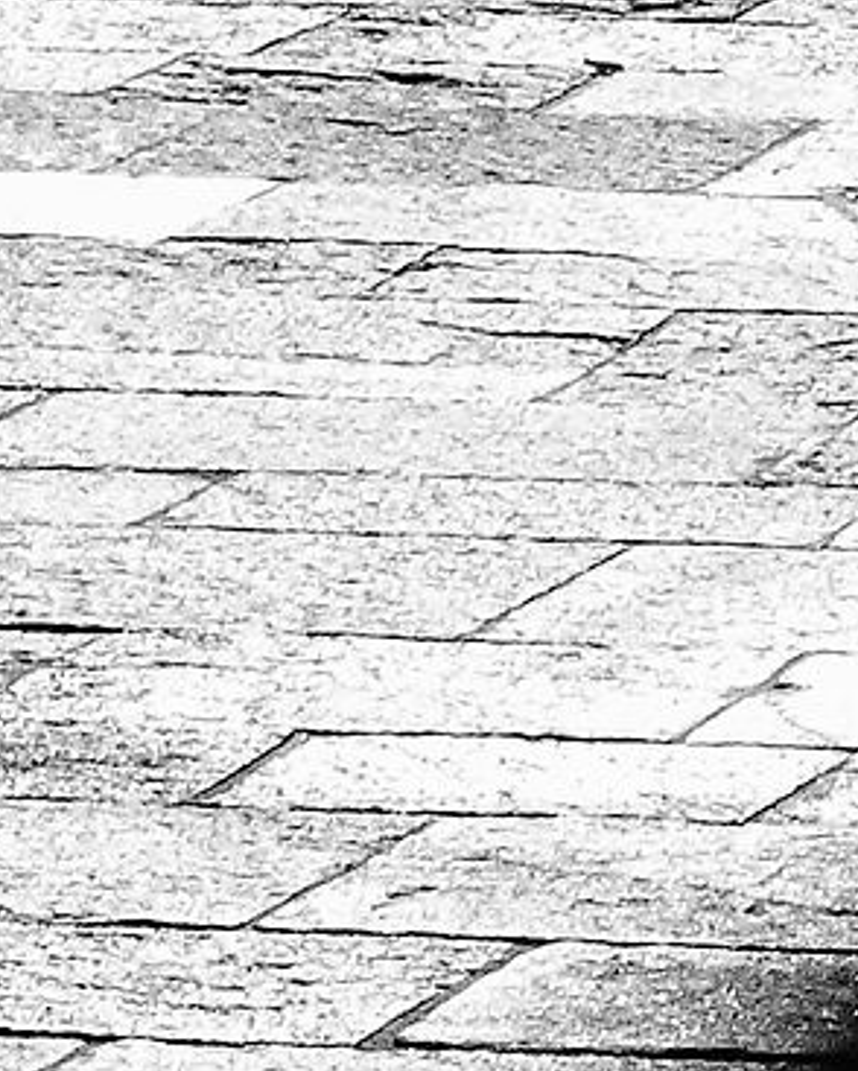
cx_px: 18
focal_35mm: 714
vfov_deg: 2.7
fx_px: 22645
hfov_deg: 2.2
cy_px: 1272
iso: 200
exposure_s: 1/1600
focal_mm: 19.1
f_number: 5.6
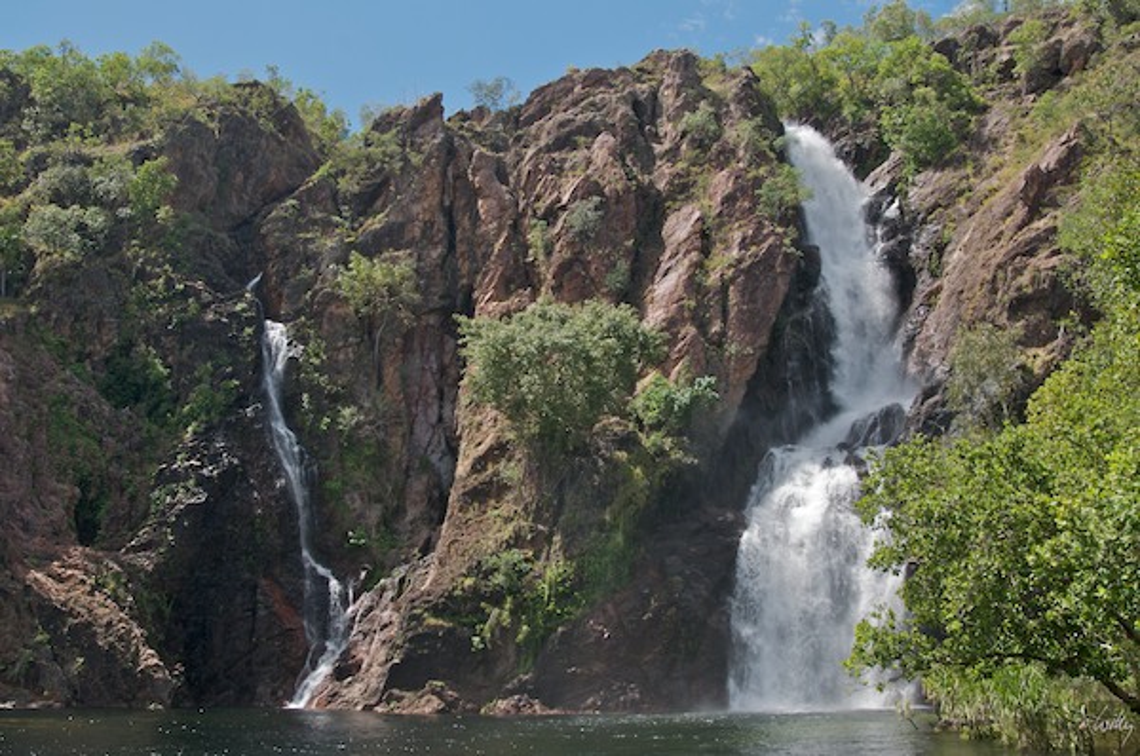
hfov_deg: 53.2
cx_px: 570
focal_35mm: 36
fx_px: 1138
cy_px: 378
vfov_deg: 36.8
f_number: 9
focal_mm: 24
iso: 320
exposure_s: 1/320
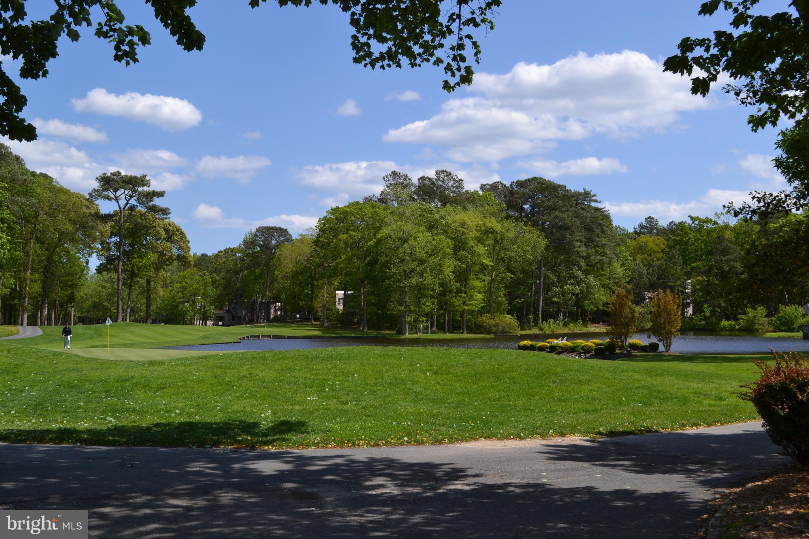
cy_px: 270
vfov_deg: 31.9
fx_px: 944
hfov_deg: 46.4
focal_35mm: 42
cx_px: 404
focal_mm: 28
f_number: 8
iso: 100
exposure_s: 1/250
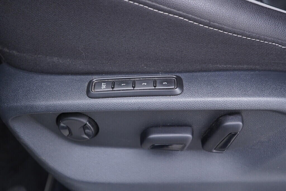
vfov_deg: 36.9
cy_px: 96
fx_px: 286
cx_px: 143
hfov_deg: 53.1
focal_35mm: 36
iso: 320
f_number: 2.8
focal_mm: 24
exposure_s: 1/40
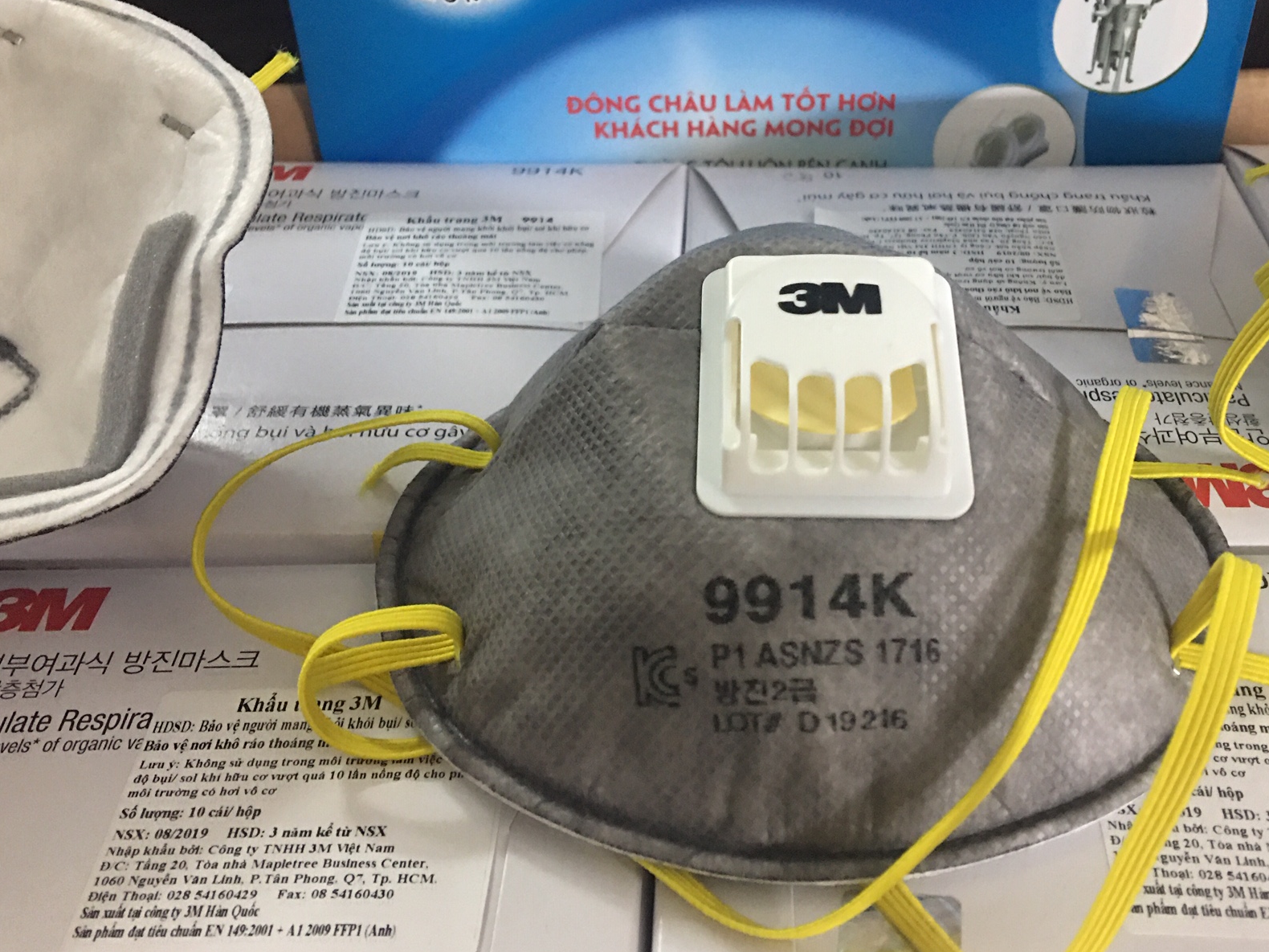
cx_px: 745
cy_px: 384
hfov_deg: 49.9
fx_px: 1356
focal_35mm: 37
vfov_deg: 38.5
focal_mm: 4.15
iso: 125
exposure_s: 1/8
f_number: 2.2
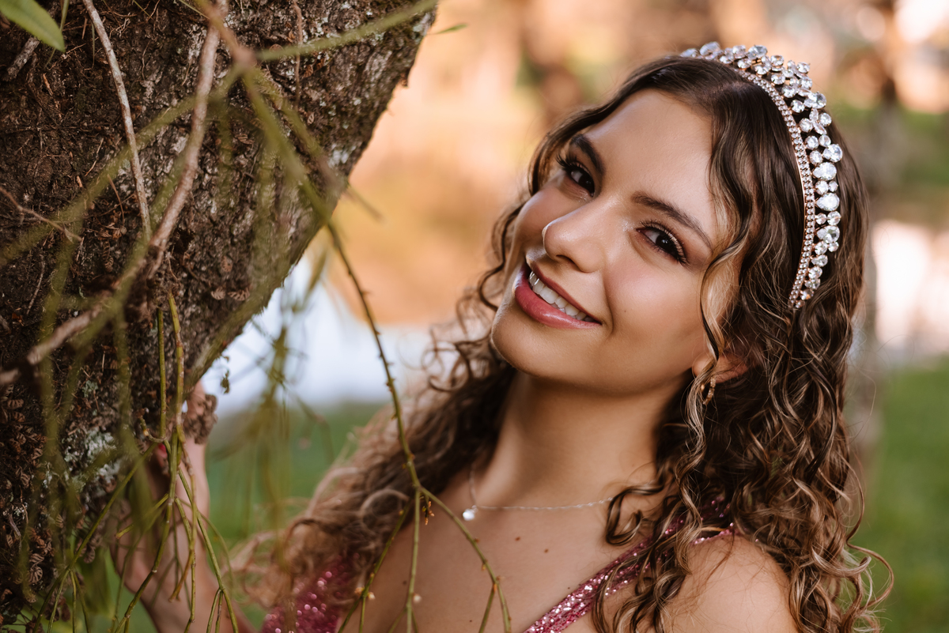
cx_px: 474
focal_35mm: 50
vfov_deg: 27.0
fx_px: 1318
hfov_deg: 39.6
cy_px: 316
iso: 160
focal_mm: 50
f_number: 2.2
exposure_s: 1/800
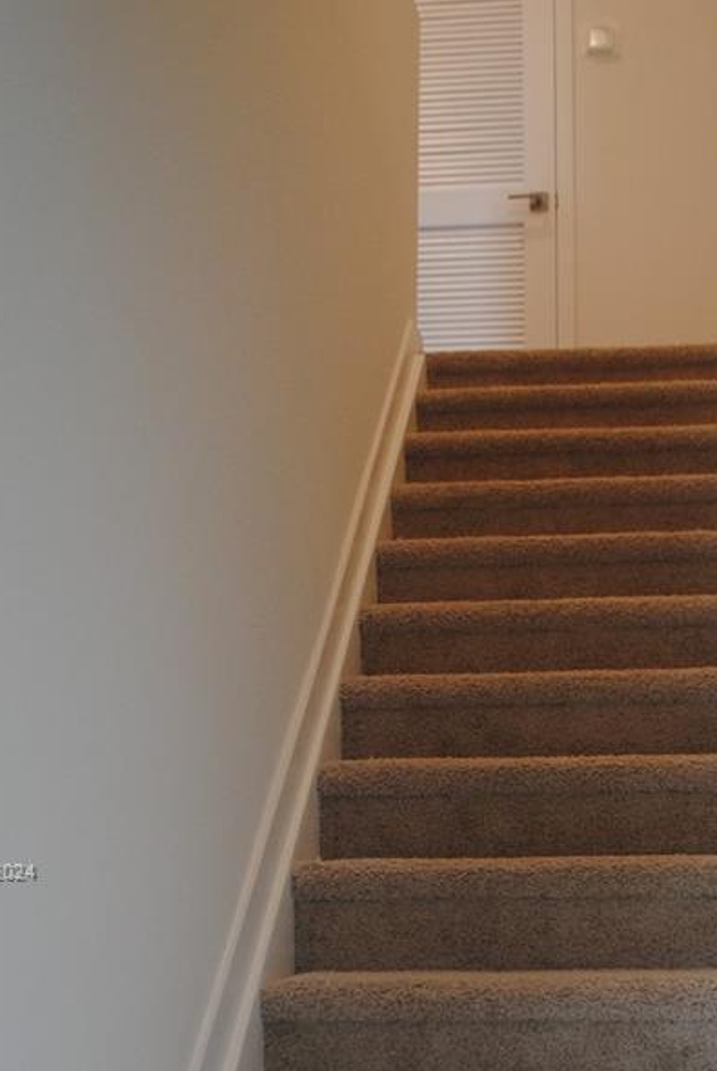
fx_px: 1639
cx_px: 472
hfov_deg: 24.6
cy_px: 873
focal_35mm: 55
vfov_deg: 35.0
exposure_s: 1/30
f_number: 3.5
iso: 220
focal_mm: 18
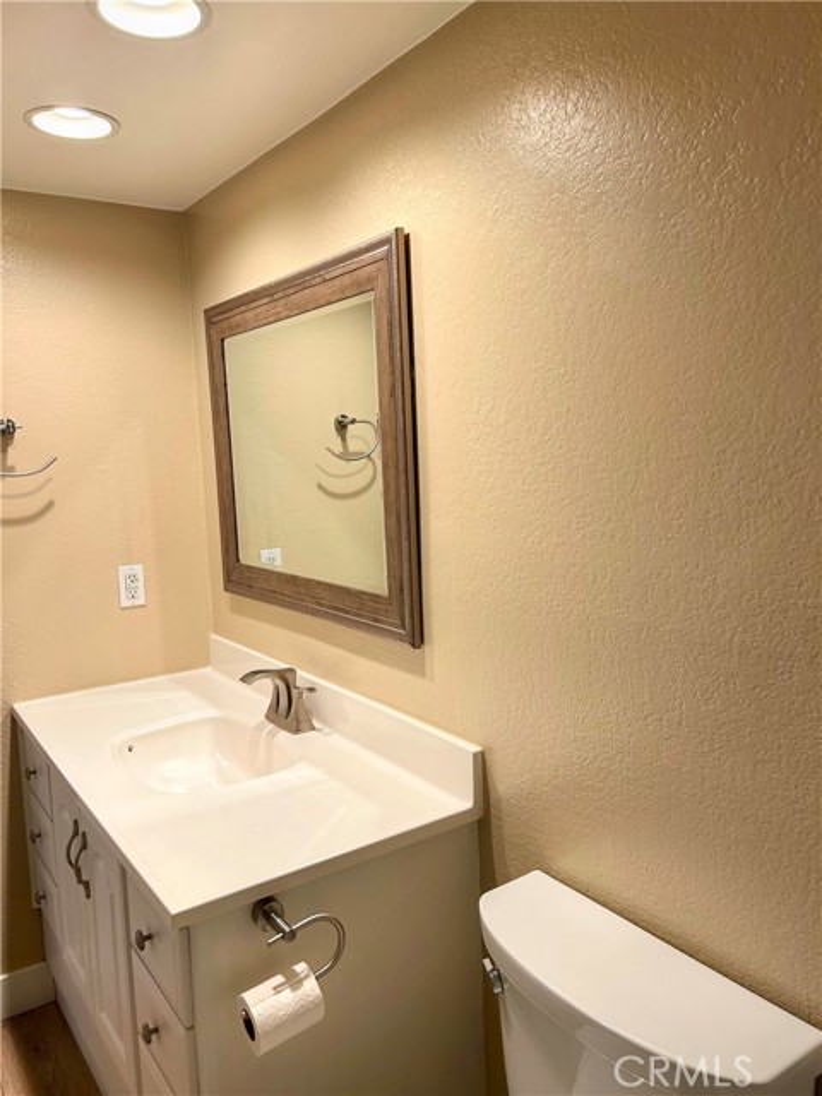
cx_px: 411
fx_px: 823
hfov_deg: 53.1
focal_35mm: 26
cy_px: 548
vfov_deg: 67.3
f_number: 1.5
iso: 100
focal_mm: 5.7
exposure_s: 1/120
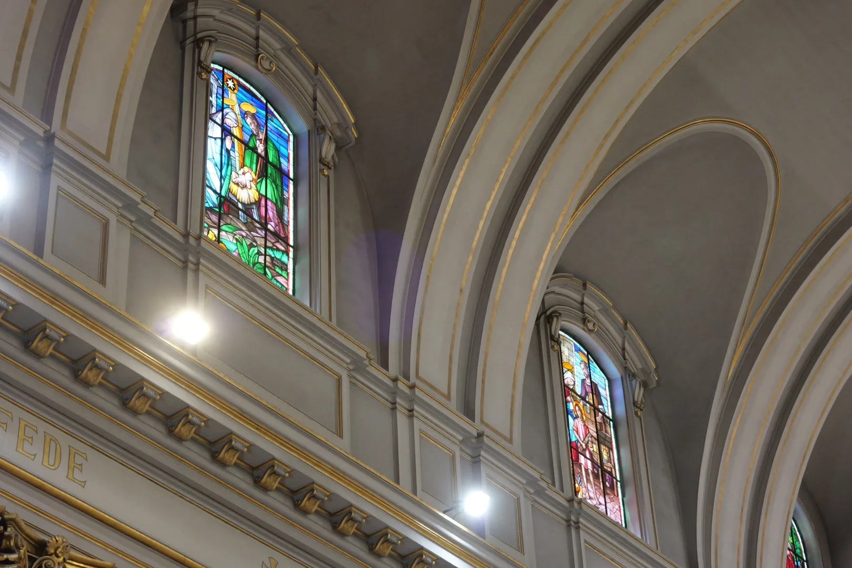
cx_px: 426
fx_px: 1799
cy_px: 284
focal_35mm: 76
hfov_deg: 26.7
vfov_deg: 17.9
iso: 6400
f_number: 5.6
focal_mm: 76
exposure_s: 1/60
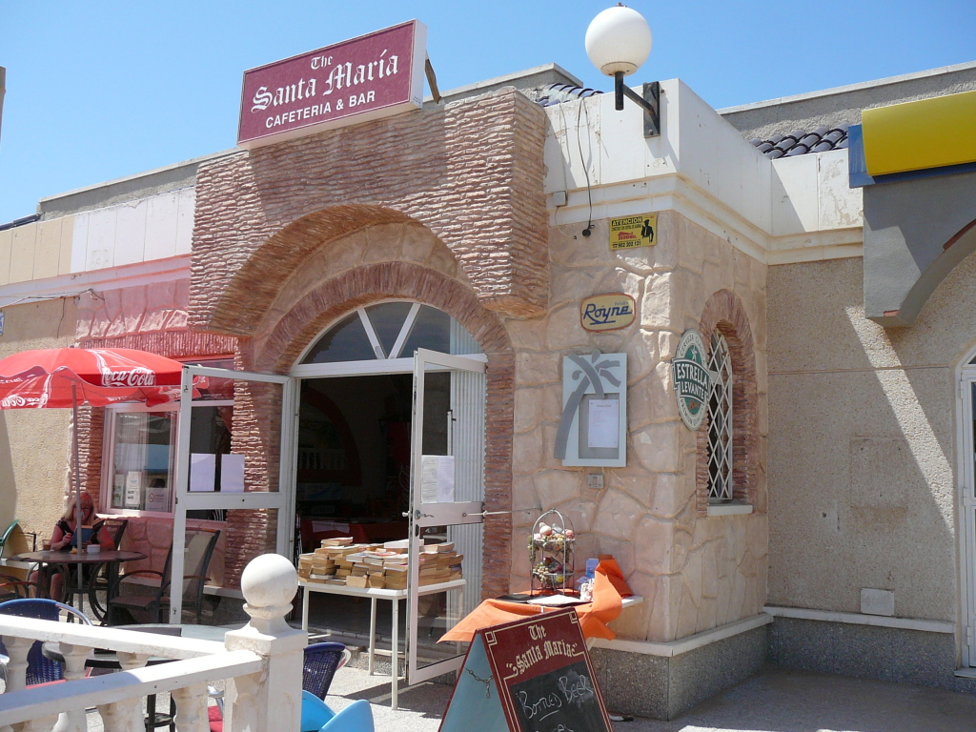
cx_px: 488
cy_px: 366
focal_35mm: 35
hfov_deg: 52.6
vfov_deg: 40.7
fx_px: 987
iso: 100
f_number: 5
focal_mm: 5.2
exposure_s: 1/640
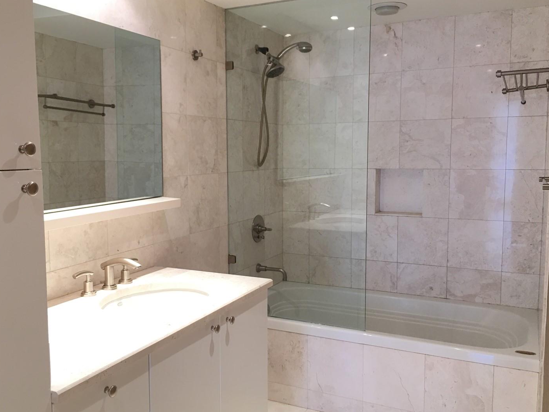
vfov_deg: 43.0
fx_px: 523
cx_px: 251
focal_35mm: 33
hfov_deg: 55.3
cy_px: 212
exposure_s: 1/15
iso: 40
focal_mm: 4.15
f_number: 2.2
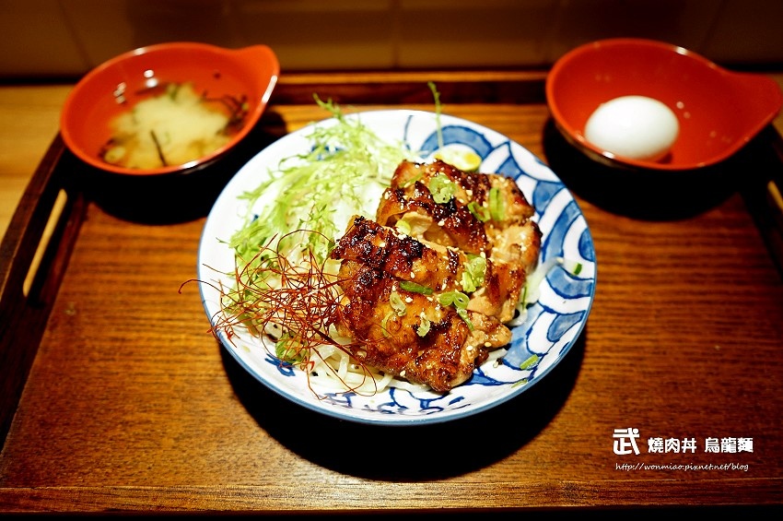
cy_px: 260
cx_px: 392
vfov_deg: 46.3
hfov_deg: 65.5
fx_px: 608
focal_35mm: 28
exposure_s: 1/60
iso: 400
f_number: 3.5
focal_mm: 28
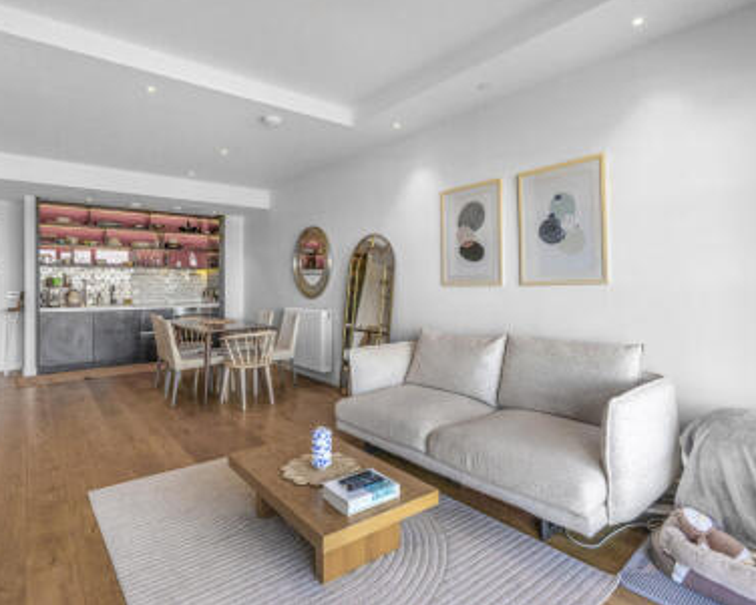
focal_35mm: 19
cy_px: 288
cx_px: 386
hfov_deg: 83.3
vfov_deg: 70.8
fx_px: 425
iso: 1000
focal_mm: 16
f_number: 8
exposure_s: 1/60
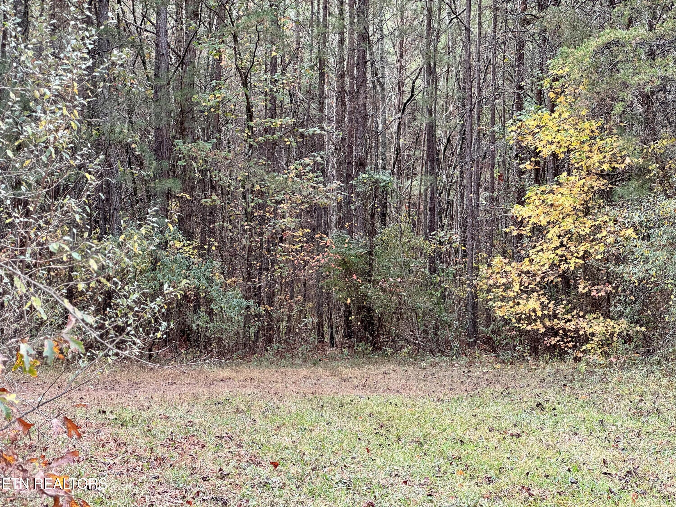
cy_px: 254
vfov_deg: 19.1
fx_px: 1504
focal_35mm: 77
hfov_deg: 25.3
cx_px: 338
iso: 64
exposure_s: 1/99
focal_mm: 9
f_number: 2.8
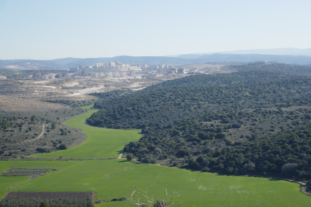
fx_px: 726
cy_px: 103
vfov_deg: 16.3
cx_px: 150
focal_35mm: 84
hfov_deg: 24.2
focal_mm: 29.5
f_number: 4.8
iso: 125
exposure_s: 1/800
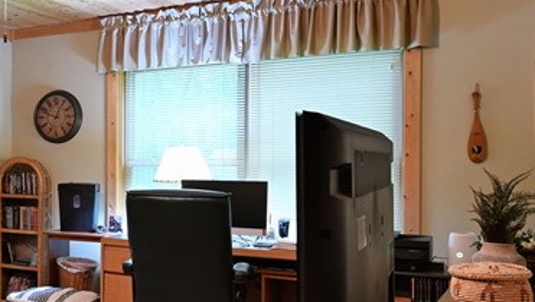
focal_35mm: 49
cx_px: -61
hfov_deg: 35.6
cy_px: 162
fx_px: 695
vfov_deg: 24.4
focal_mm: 16
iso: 400
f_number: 5.6
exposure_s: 1/2
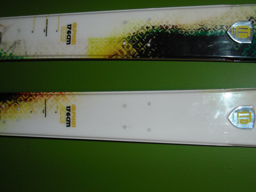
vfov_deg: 30.3
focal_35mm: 48
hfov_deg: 39.6
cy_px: 89
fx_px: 355
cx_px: 133
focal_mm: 5.7
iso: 200
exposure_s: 1/60
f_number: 2.8
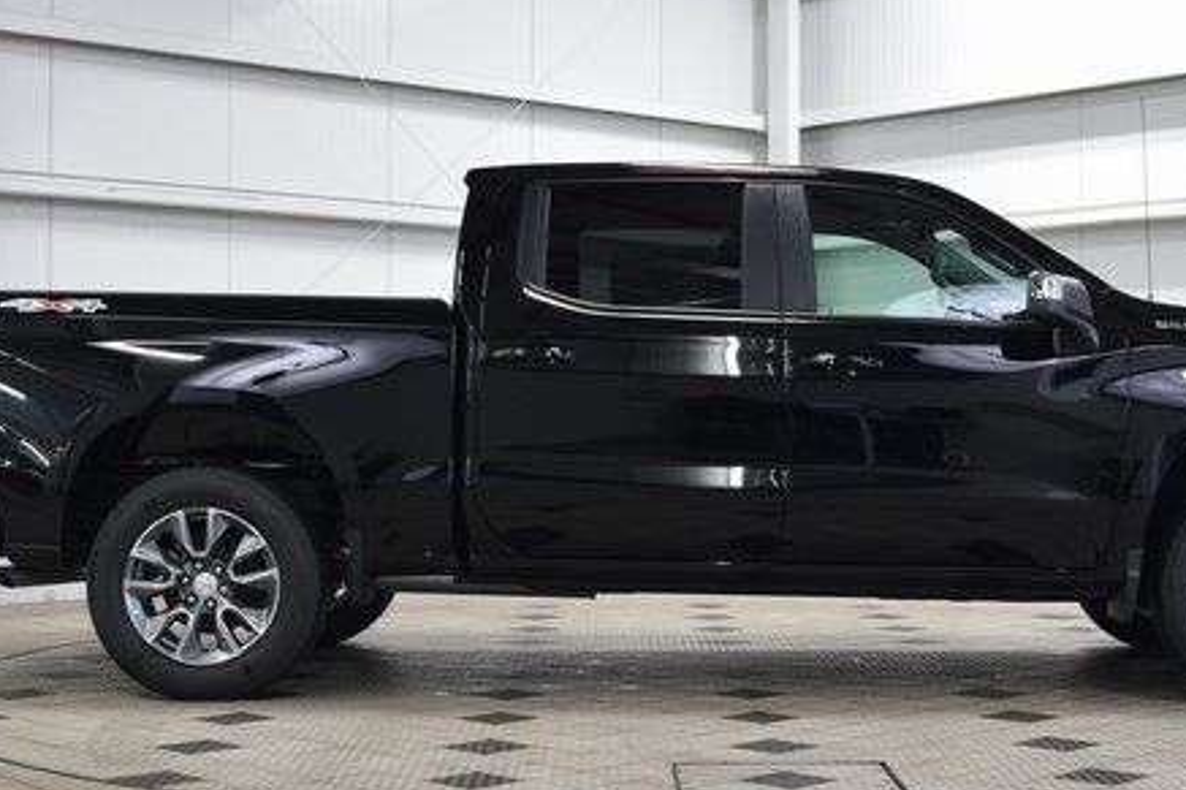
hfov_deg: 31.5
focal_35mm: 64
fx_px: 2099
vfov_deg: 21.3
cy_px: 428
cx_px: 684
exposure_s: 1/15
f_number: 6.3
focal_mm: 29
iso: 500
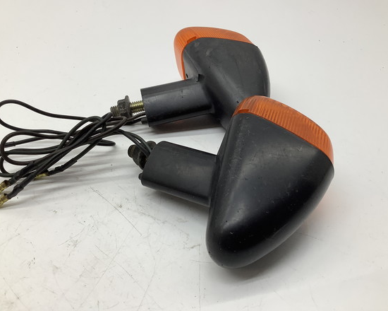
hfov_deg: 54.2
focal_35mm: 33
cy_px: 153
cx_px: 209
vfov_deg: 44.5
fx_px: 379
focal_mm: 3.3
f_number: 2.4
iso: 50
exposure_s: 1/120
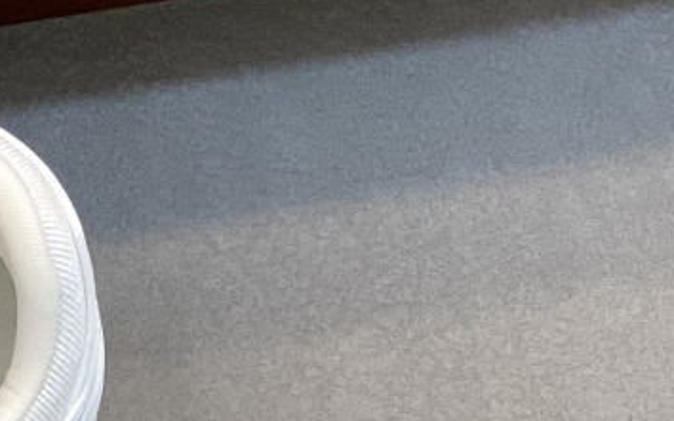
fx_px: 4113
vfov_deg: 5.7
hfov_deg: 9.2
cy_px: 808
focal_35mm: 224
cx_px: -183
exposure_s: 1/100
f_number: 2
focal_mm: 6
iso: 80
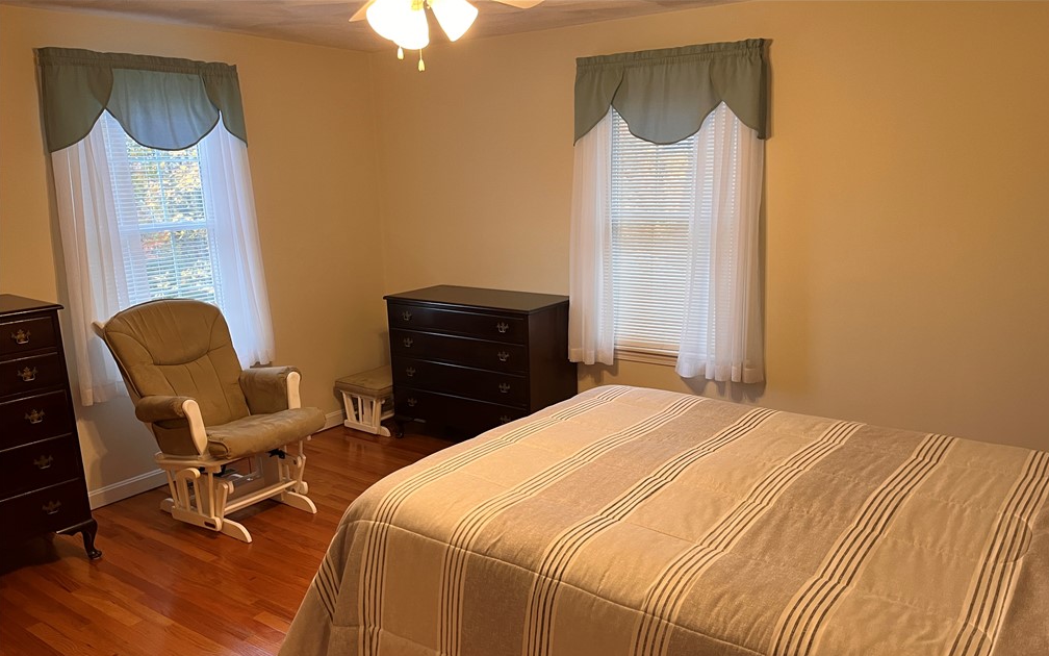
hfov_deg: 66.5
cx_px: 531
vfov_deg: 44.3
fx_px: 800
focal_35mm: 28
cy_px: 399
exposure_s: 1/60
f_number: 1.6
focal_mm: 5.1
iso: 125
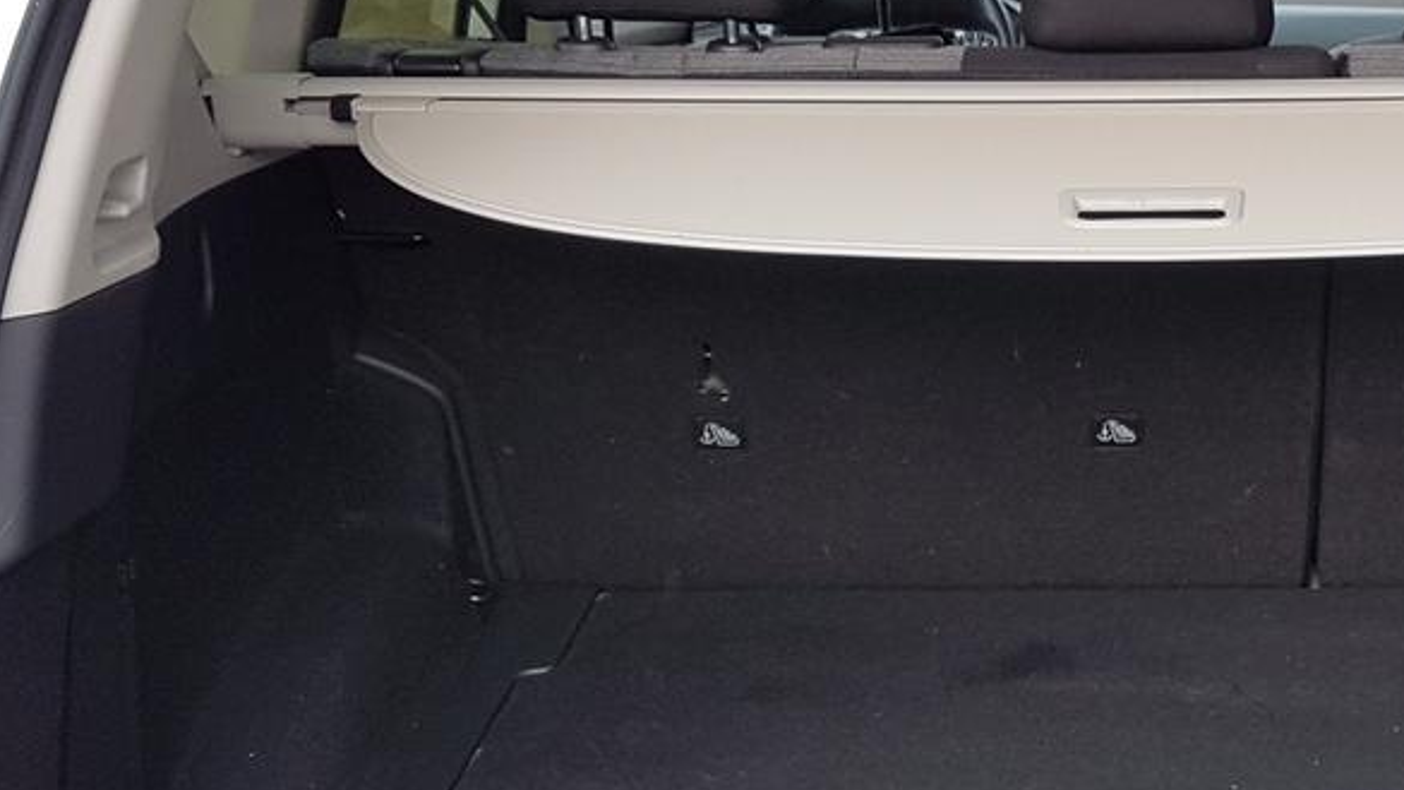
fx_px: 2308
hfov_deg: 32.8
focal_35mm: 62
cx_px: 1133
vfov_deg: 19.3
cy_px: 598
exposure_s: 1/100
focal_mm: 4.2
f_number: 1.7
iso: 50
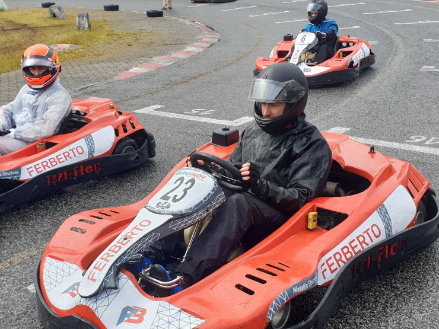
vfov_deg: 32.1
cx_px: 200
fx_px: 571
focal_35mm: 45
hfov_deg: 42.0
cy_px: 132
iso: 50
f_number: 2.4
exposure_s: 1/859
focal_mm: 4.3
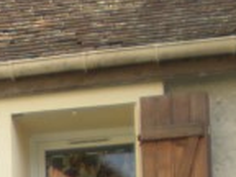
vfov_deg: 8.4
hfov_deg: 11.1
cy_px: 321
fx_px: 1152
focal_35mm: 169
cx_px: -139
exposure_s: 1/300
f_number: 3.1
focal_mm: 6.3
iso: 89
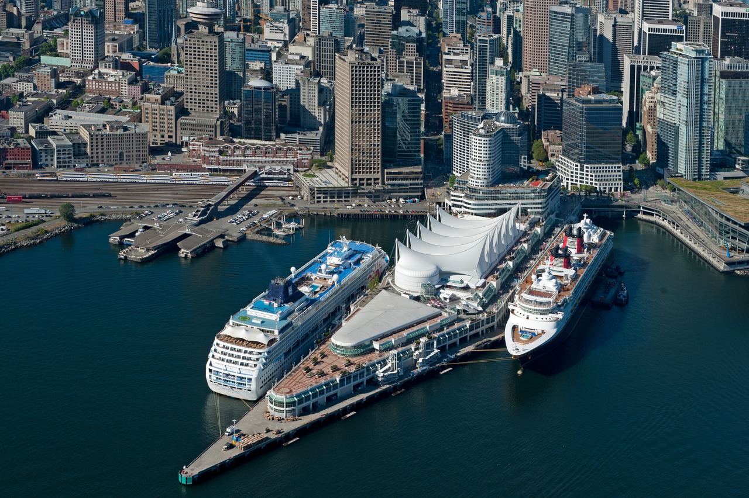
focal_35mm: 58
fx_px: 1206
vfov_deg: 23.4
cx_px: 374
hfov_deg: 34.5
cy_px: 249
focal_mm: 58
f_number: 9
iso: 200
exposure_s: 1/800
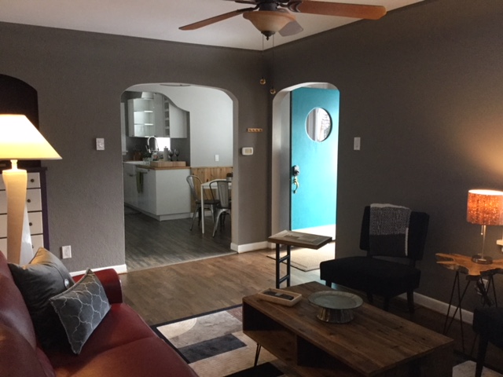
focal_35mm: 31
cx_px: 252
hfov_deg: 58.4
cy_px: 188
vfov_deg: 45.4
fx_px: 450
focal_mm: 3.3
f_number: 2.4
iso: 160
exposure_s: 1/30
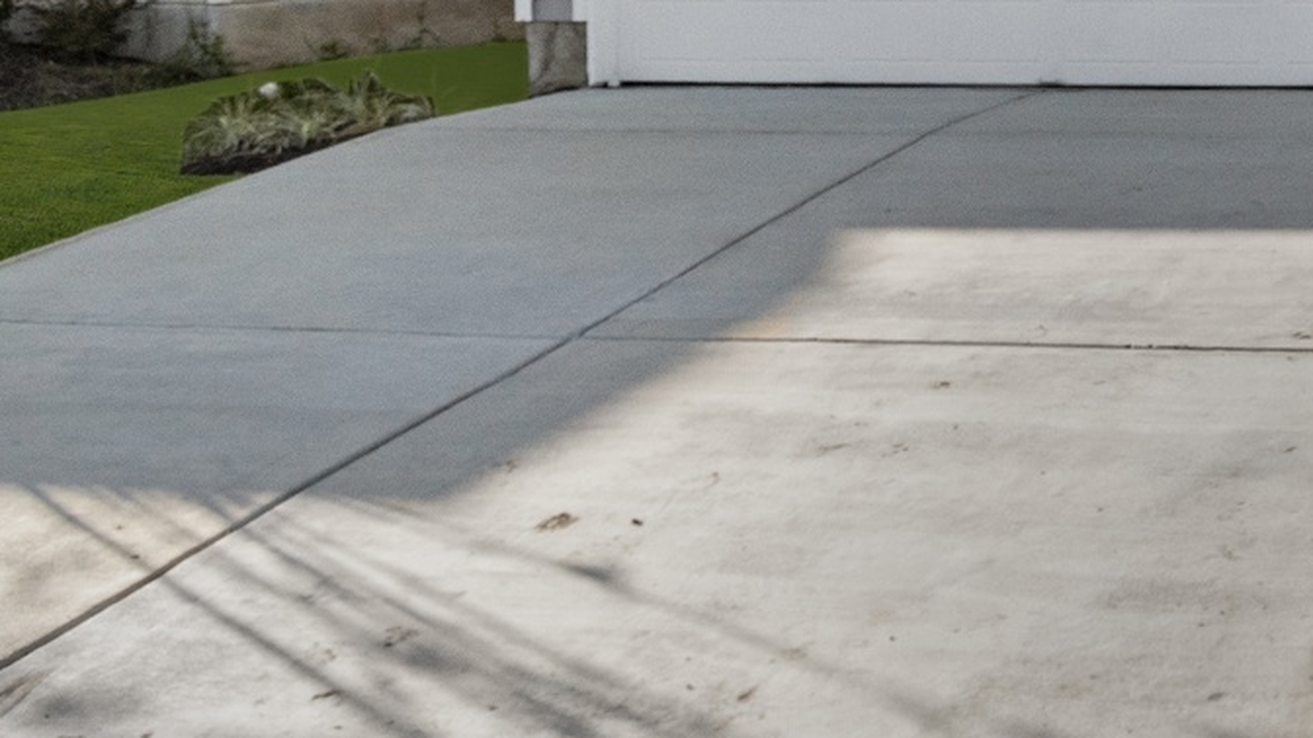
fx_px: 3168
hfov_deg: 22.2
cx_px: 1416
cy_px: -162
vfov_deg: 12.9
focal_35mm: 91
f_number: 8
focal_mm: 24
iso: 400
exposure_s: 1/1600
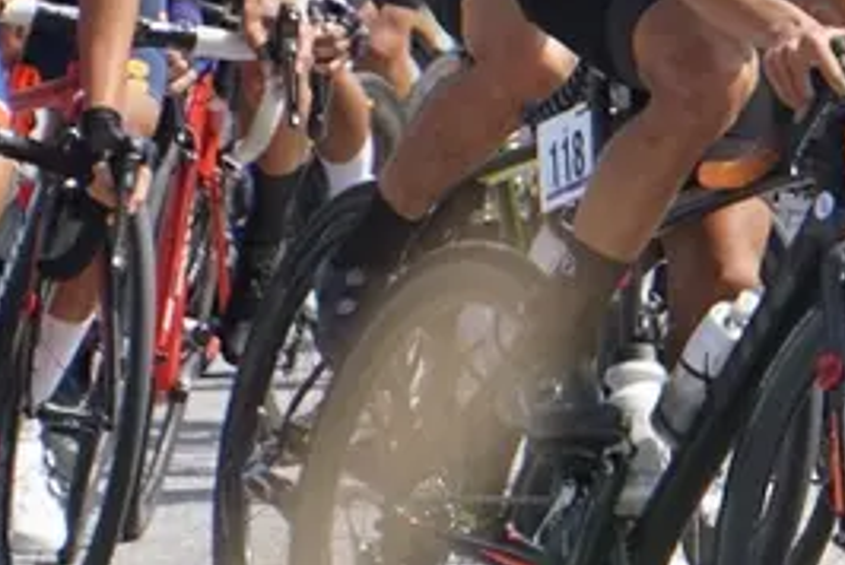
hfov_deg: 2.2
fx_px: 21688
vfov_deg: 1.5
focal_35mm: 923
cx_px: 442
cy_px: 75
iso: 640
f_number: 6.3
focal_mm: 210
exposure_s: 1/2000
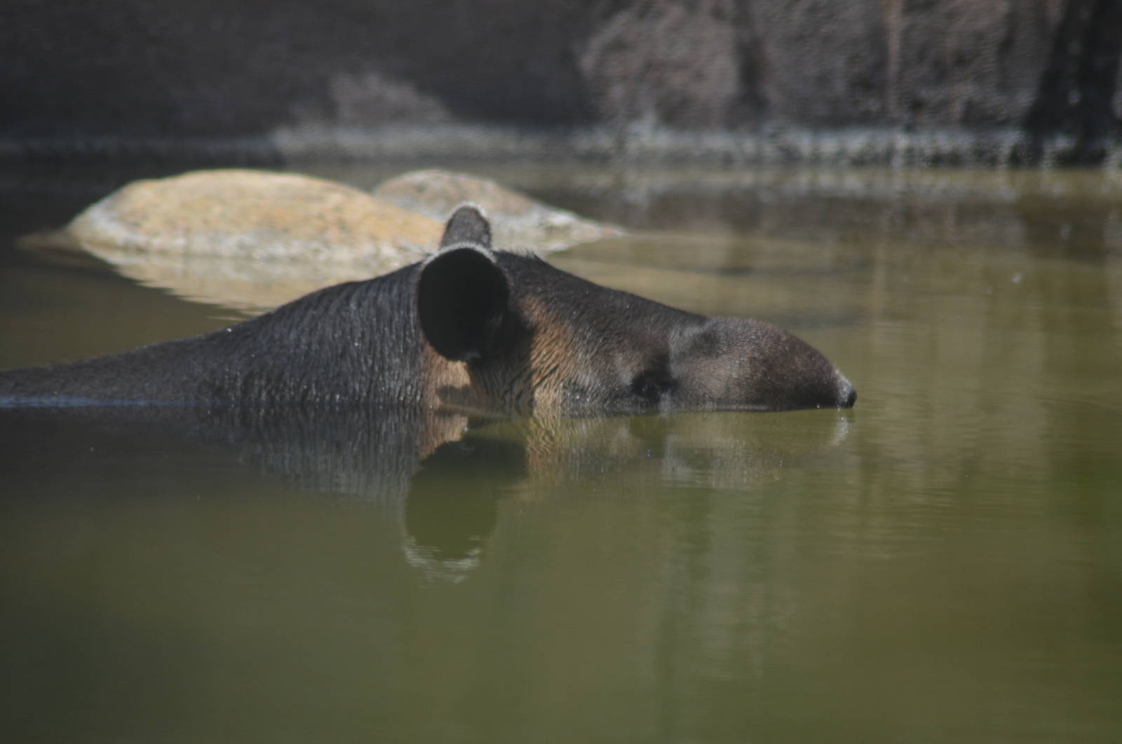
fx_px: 13997
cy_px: 372
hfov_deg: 4.6
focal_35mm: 450
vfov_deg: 3.0
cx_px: 561
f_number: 5.6
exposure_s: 1/1250
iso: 400
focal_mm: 300
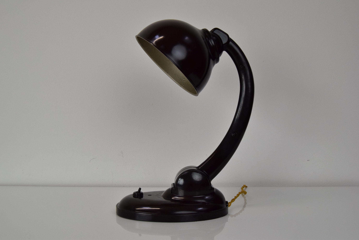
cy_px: 120
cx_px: 180
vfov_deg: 36.9
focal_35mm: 36
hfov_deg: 53.1
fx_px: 359
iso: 1600
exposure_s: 1/250
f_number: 8
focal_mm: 24
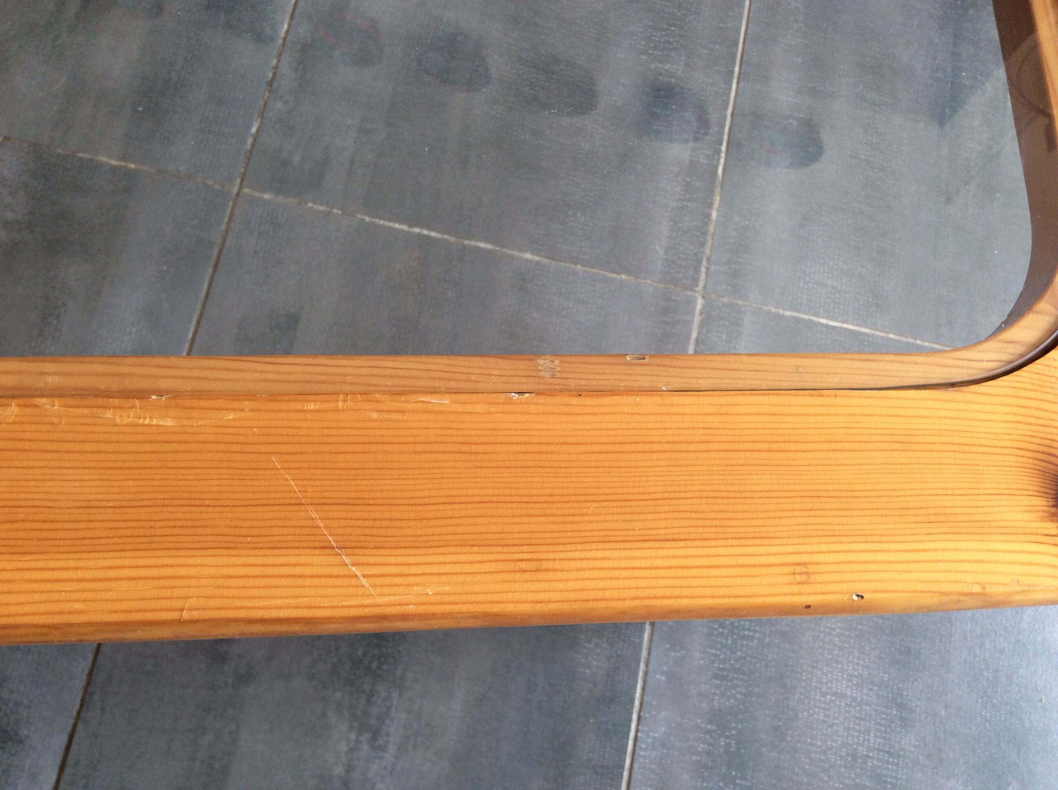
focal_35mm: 32
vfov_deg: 44.1
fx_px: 977
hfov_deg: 56.9
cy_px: 395
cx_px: 529
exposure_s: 1/100
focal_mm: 3.3
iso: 40
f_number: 2.4
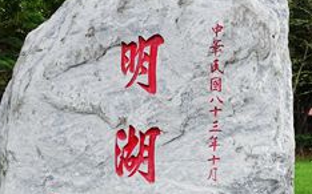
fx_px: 578
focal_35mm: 68
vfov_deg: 19.1
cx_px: 263
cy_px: 103
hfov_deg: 29.3
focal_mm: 8.8
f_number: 4
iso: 125
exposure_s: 1/320
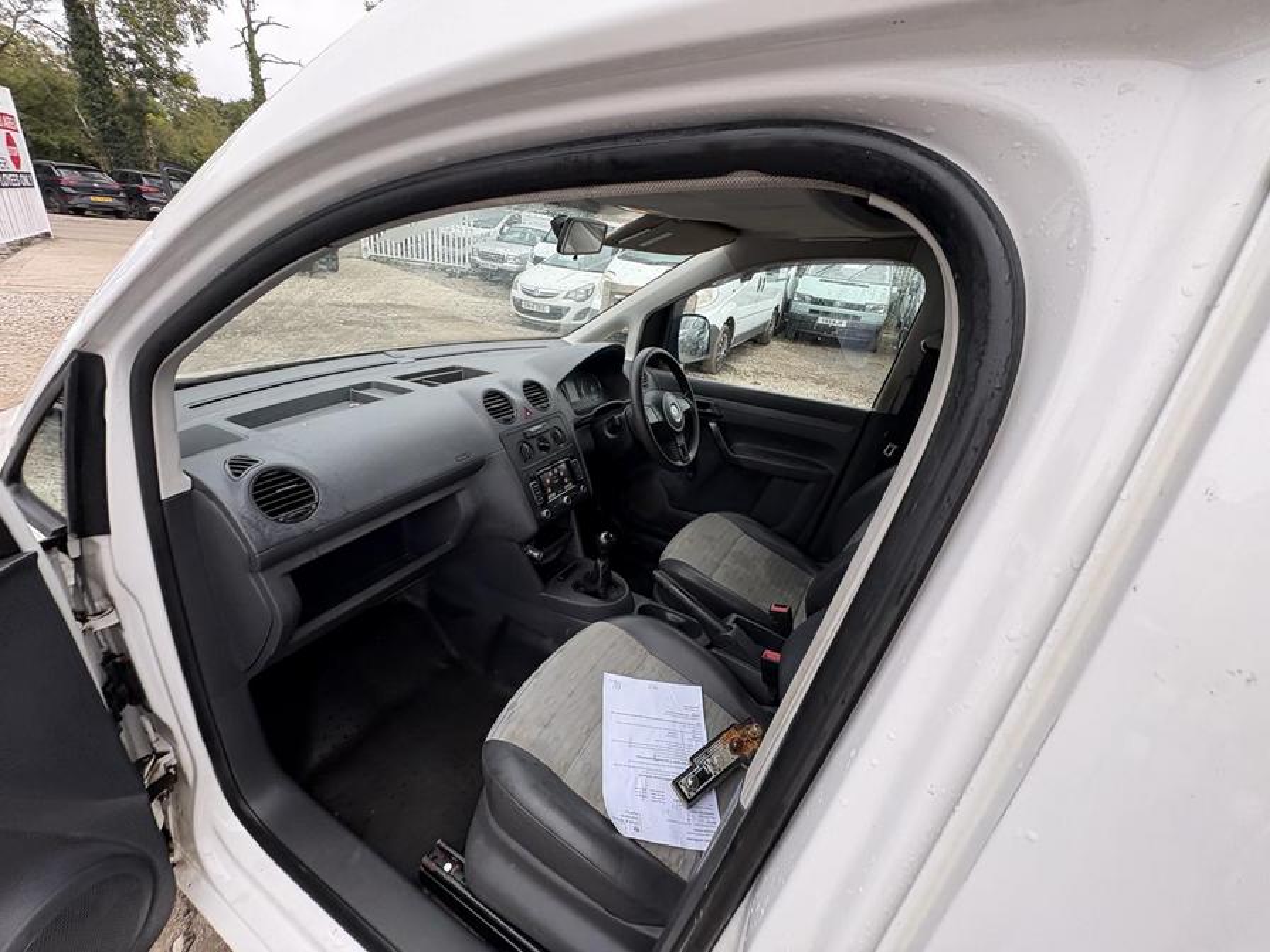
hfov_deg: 102.1
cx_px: 635
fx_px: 514
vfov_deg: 85.7
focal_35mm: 14
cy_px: 476
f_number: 2.2
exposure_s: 1/159
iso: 64
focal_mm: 2.22
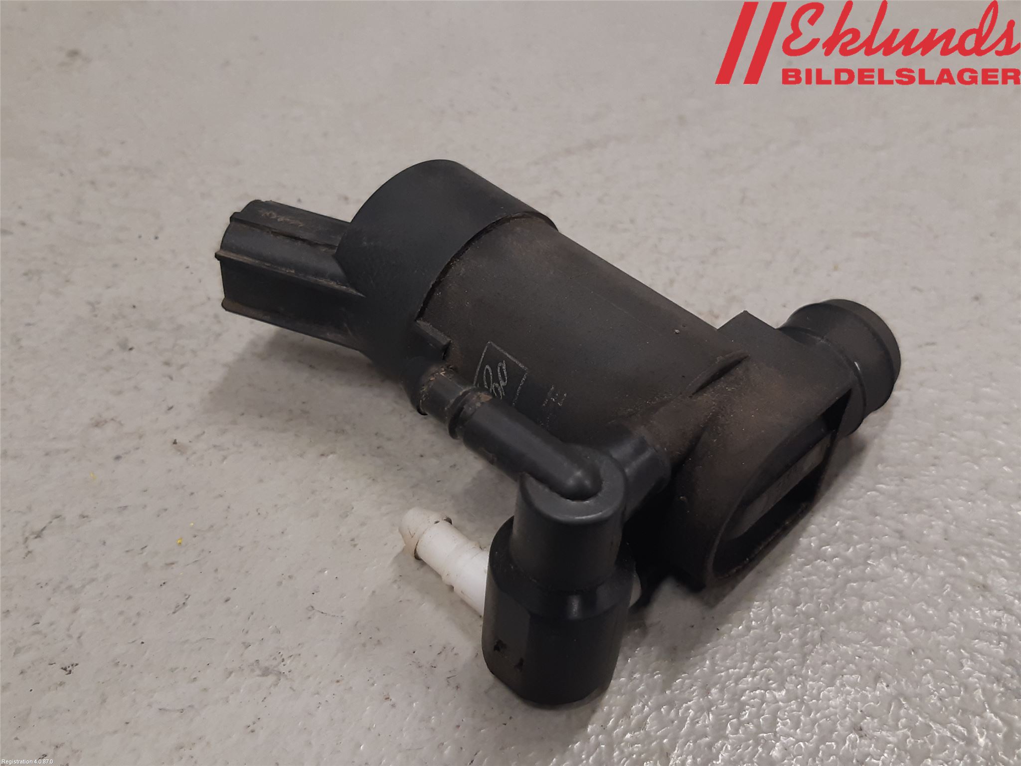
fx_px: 767
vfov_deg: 53.1
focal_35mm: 26
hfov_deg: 67.3
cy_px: 383
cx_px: 510
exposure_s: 1/50
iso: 100
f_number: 1.7
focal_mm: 3.93
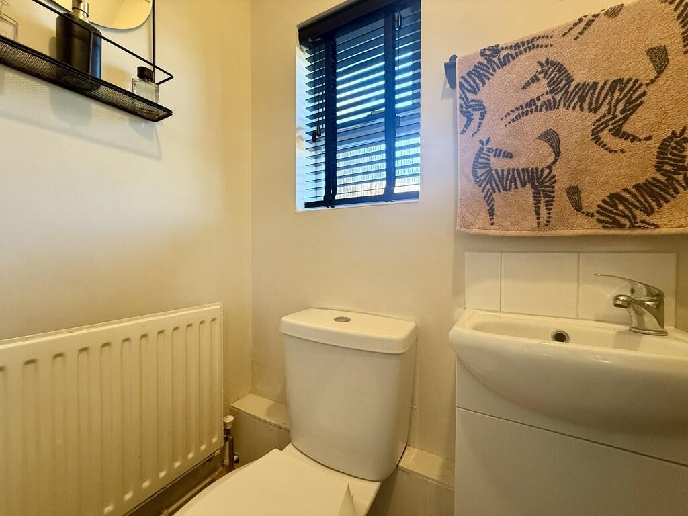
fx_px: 278
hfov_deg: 102.1
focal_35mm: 14
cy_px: 258
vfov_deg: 85.7
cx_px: 344
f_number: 2.2
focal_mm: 2.22
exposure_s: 1/100
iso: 250
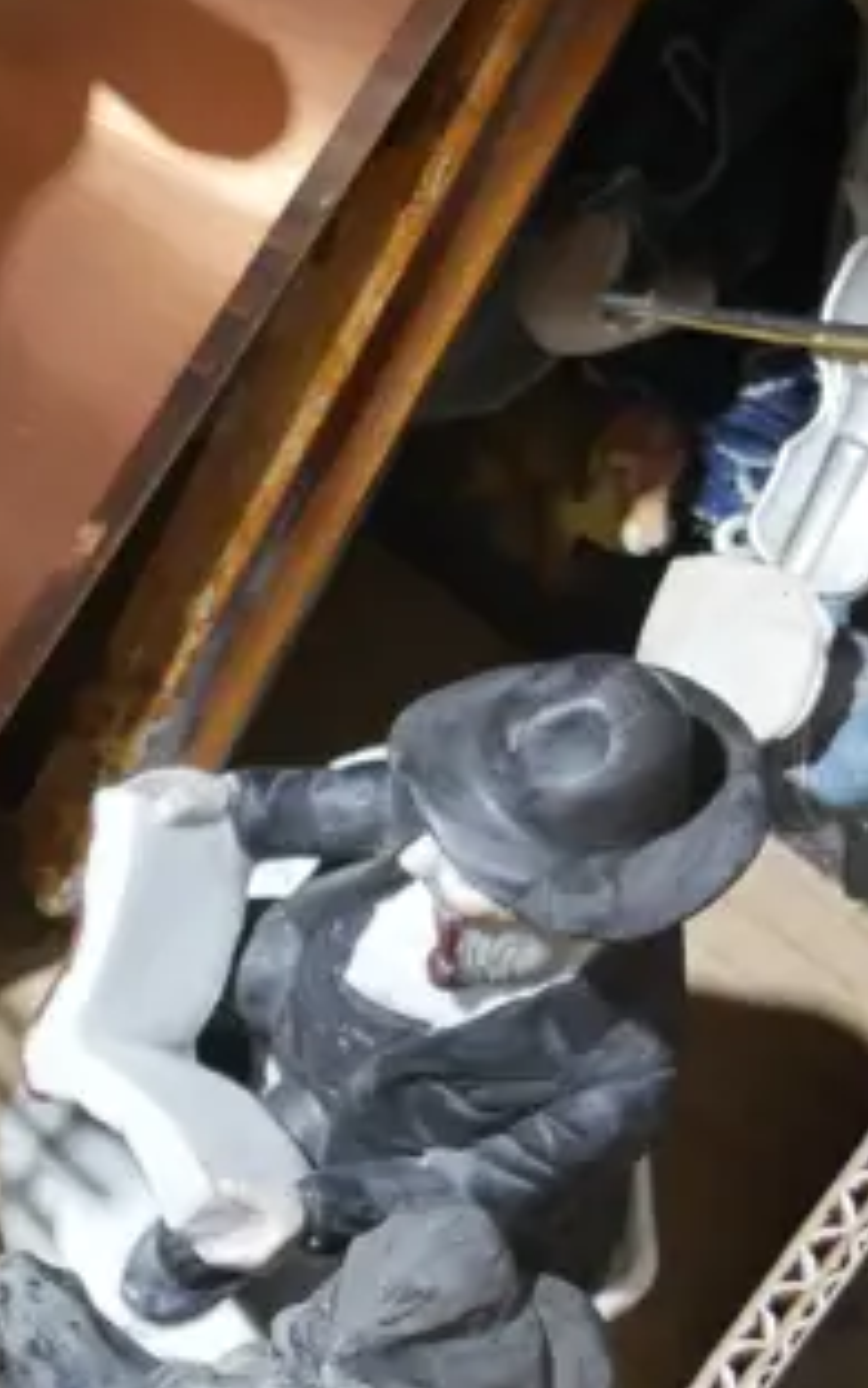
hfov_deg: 7.7
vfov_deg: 12.4
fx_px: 6321
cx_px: -552
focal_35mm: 167
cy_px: 96
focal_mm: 24
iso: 2000
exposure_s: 1/60
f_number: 5.2
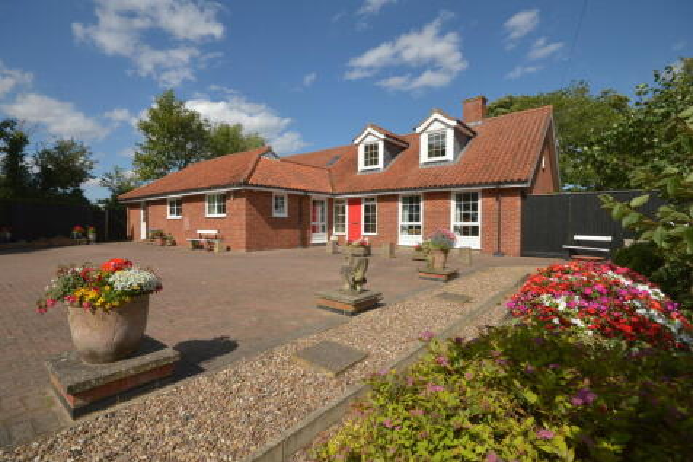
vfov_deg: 72.0
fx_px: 317
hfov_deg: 95.0
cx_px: 346
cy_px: 231
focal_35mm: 16
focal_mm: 11
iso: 200
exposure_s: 1/400
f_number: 10
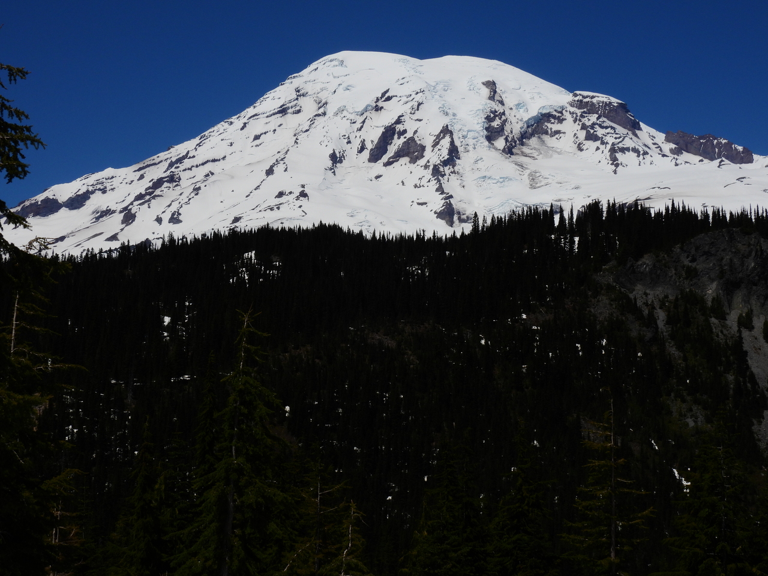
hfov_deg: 32.2
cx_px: 384
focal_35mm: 60
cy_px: 288
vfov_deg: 24.4
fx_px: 1331
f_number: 6.3
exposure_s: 1/1600
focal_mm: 10.7
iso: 100
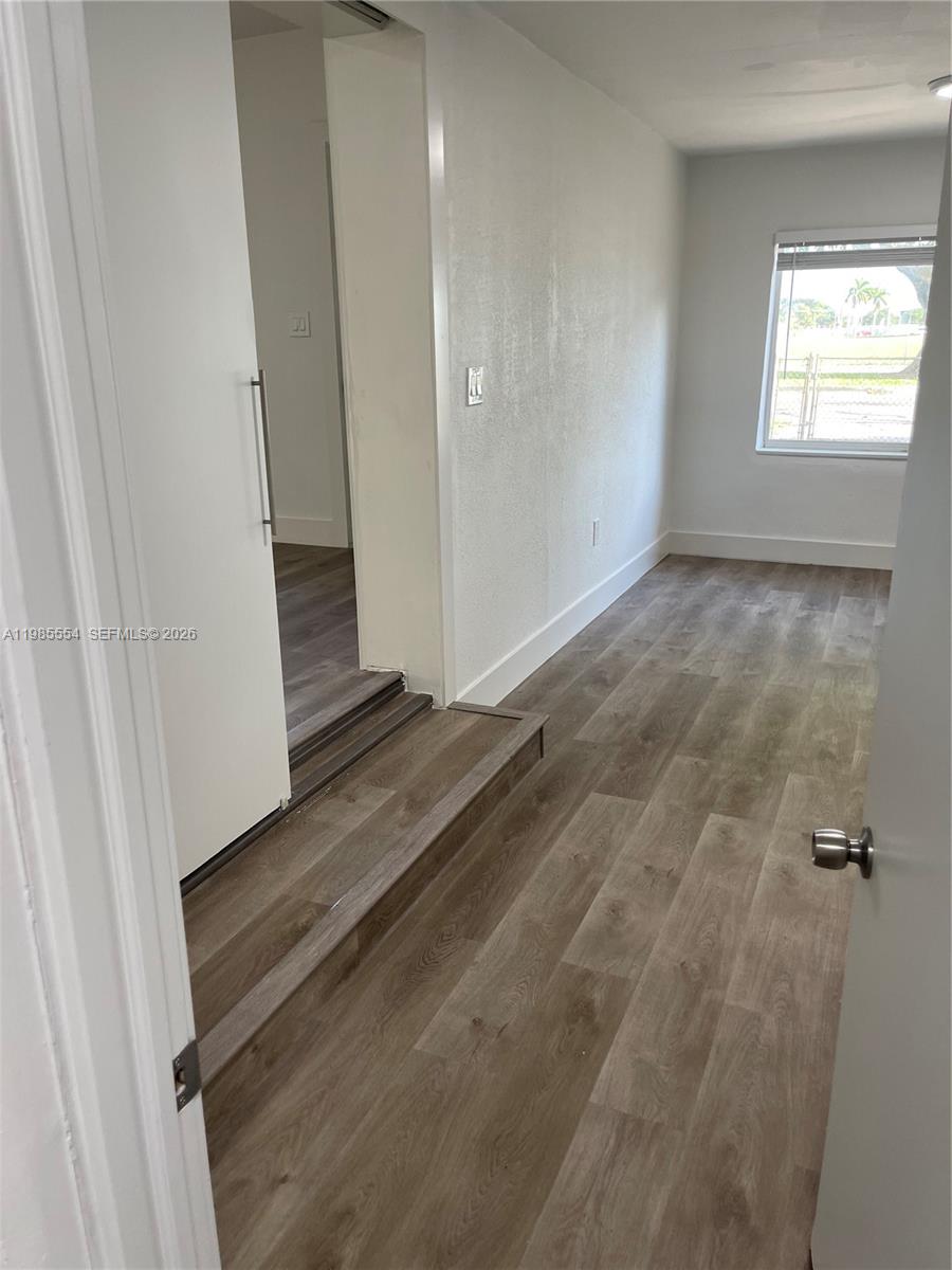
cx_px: 476
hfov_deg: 53.1
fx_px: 953
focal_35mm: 26
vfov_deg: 67.3
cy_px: 635
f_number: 1.6
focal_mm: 5.1
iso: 125
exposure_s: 1/120
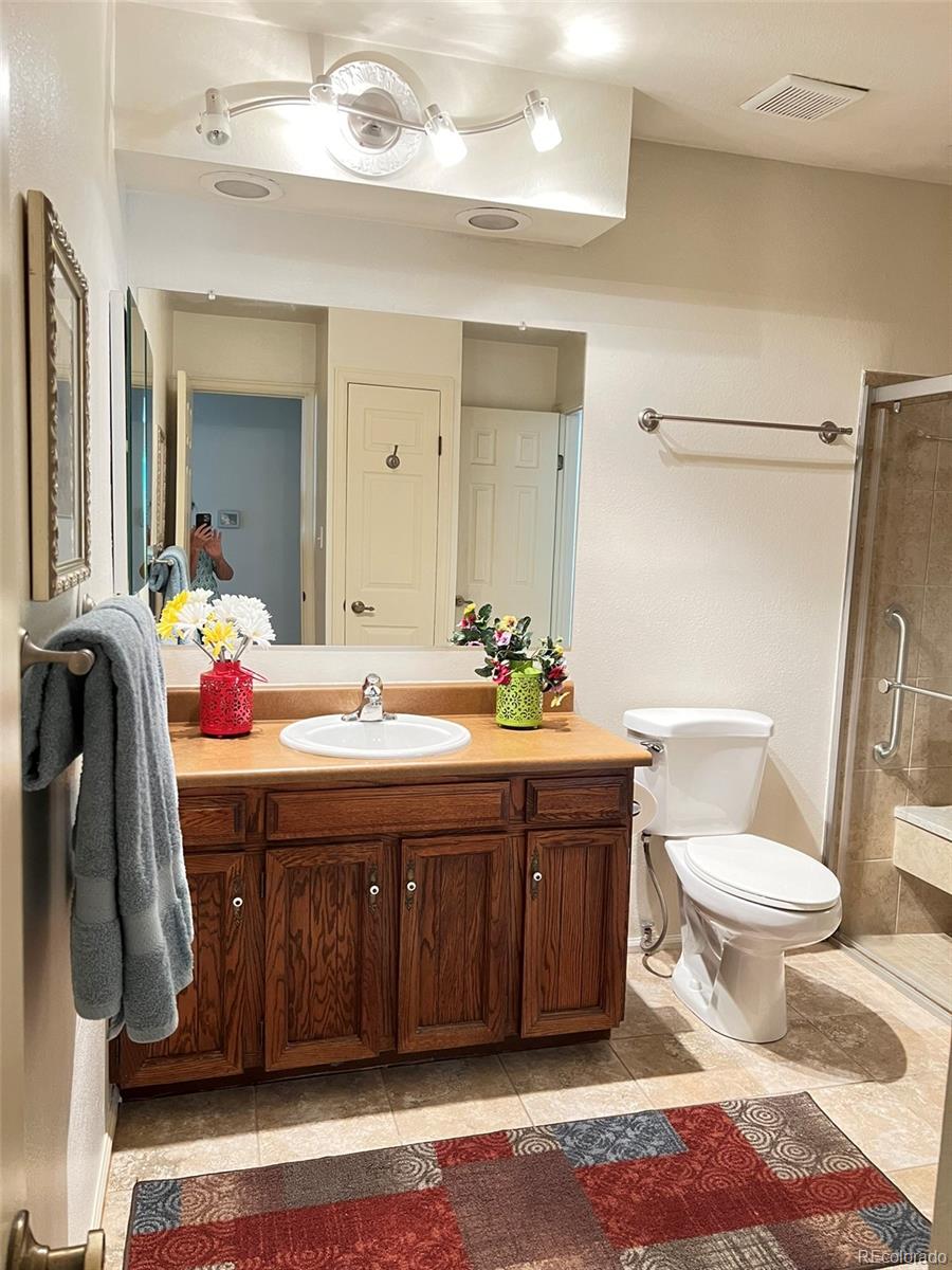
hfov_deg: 53.1
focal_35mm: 26
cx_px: 476
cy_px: 635
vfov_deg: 67.3
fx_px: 953
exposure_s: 1/40
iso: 400
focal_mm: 5.7
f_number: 1.5
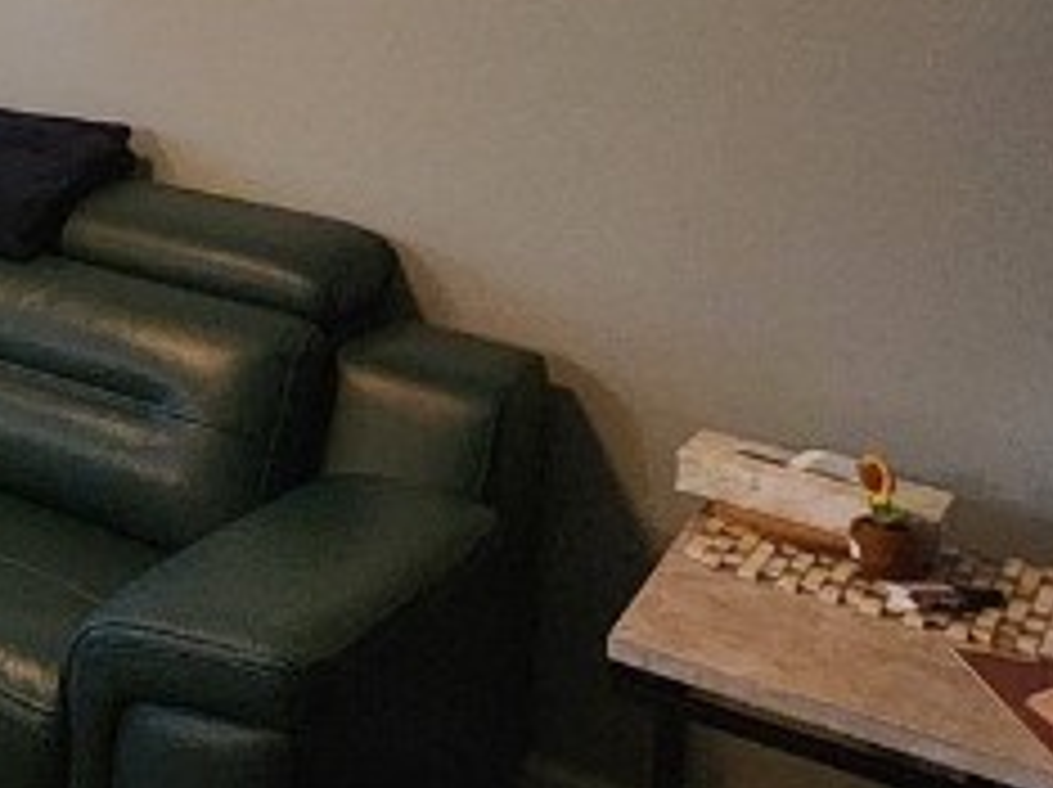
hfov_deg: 20.4
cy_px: -257
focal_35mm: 57
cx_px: -950
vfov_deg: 22.7
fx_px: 1732
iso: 400
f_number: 2.2
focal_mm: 2.2
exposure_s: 1/30
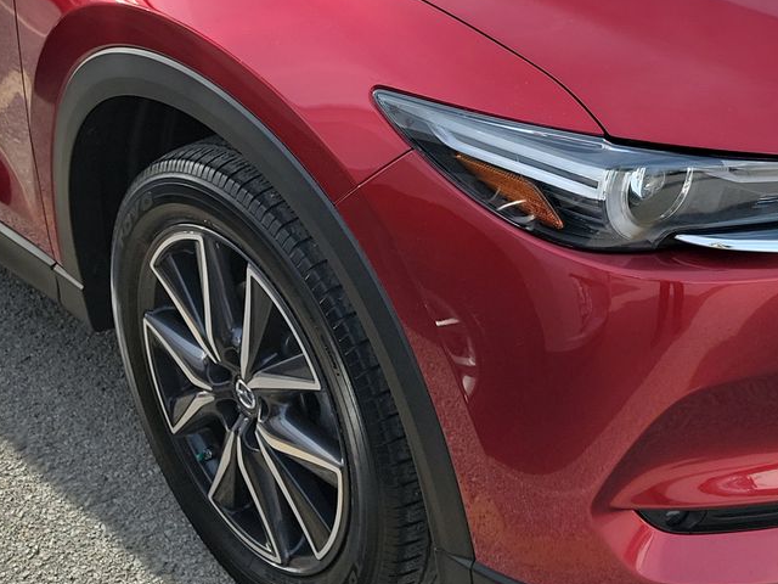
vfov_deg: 23.6
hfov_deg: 32.1
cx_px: 475
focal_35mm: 60
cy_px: 35
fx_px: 1349
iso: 50
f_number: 1.8
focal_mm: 6.7
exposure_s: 1/669
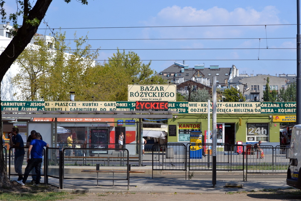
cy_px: 100
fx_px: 690
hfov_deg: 24.6
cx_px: 150
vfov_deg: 16.6
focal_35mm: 82
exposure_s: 1/250
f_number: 8
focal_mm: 55
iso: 100
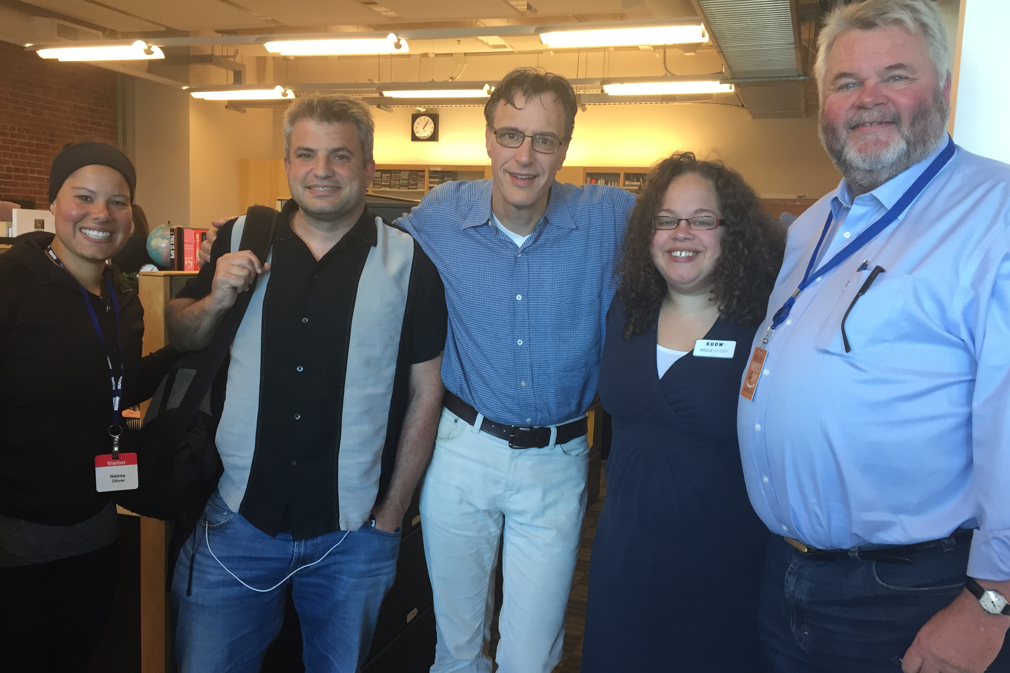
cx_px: 514
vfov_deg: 42.3
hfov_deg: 60.3
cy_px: 342
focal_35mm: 31
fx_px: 870
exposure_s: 1/30
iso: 64
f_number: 2.2
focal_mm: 4.15
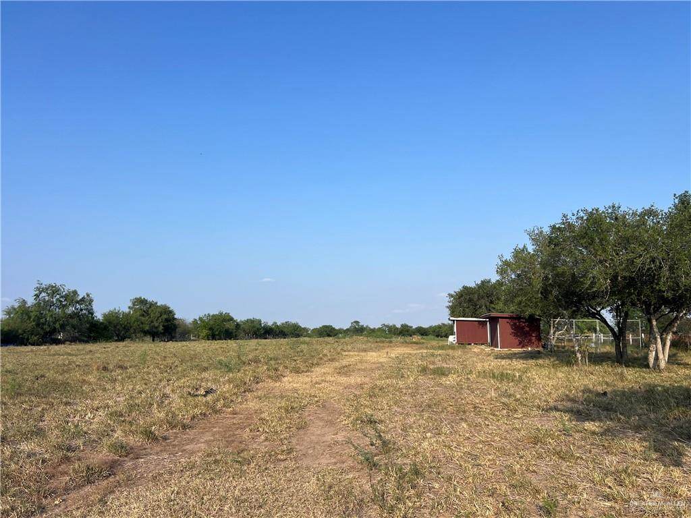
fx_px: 519
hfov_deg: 67.3
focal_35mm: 26
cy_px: 259
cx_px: 346
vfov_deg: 53.1
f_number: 1.5
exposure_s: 1/4115
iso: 50
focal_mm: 5.7
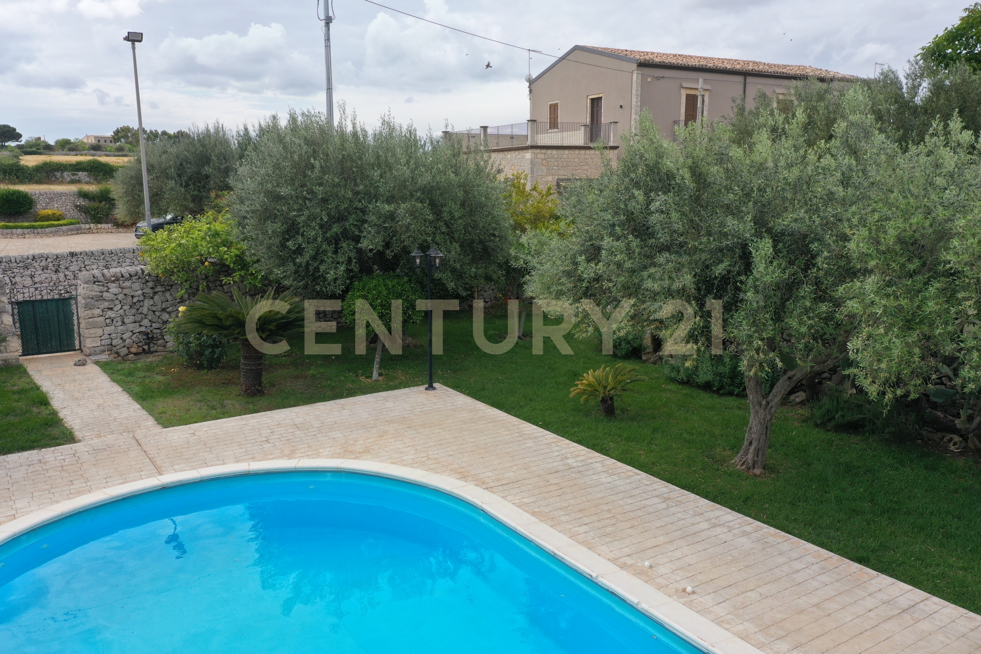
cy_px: 327
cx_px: 490
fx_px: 763
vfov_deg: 46.4
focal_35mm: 28
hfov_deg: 65.5
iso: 100
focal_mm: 10.26
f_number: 5.6
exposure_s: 1/500
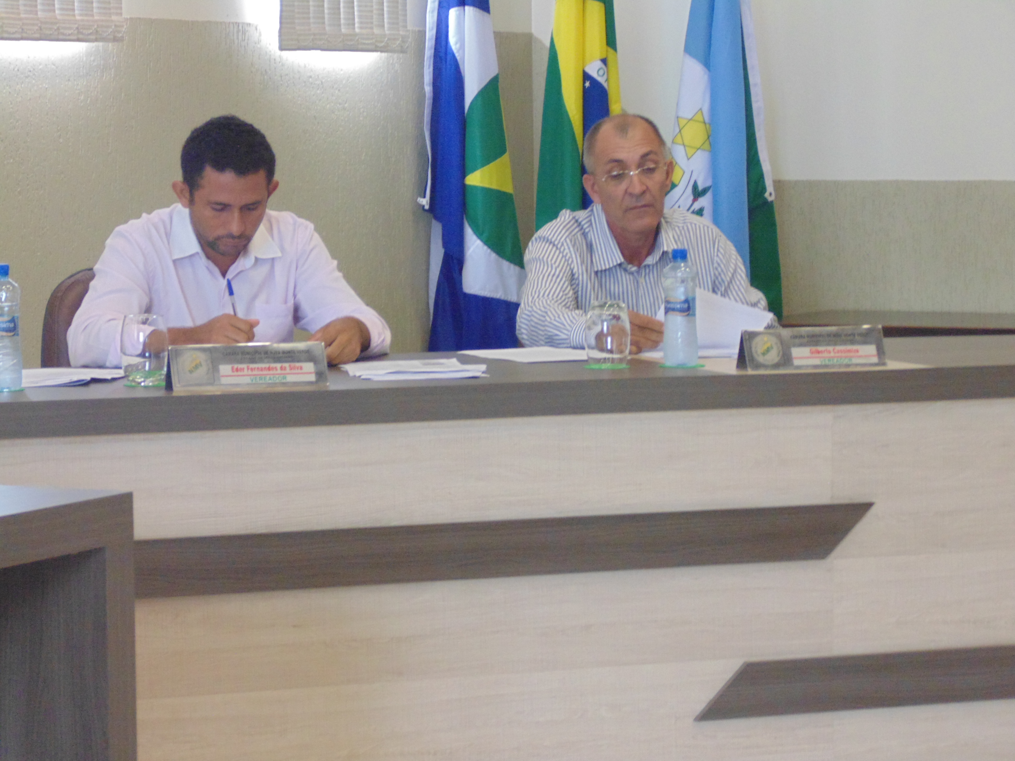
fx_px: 3489
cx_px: 508
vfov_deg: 12.5
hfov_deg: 16.6
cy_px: 380
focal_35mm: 119
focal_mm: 21.3
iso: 400
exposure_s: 1/25
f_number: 4.8
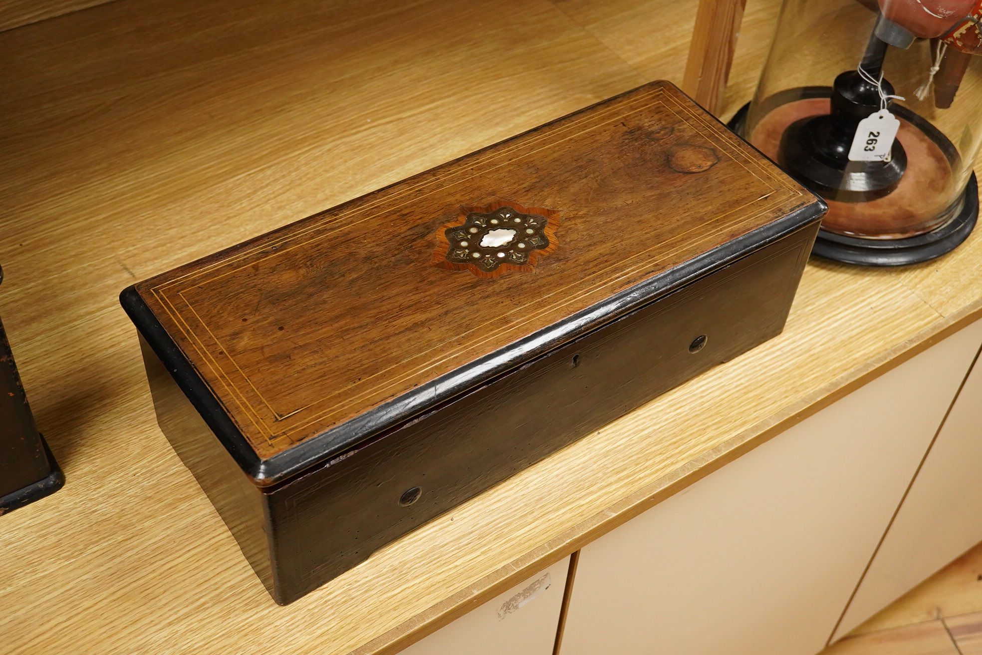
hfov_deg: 43.6
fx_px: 1227
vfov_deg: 29.9
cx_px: 491
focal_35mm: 45
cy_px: 328
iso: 2500
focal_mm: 30
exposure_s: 1/200
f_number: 7.1
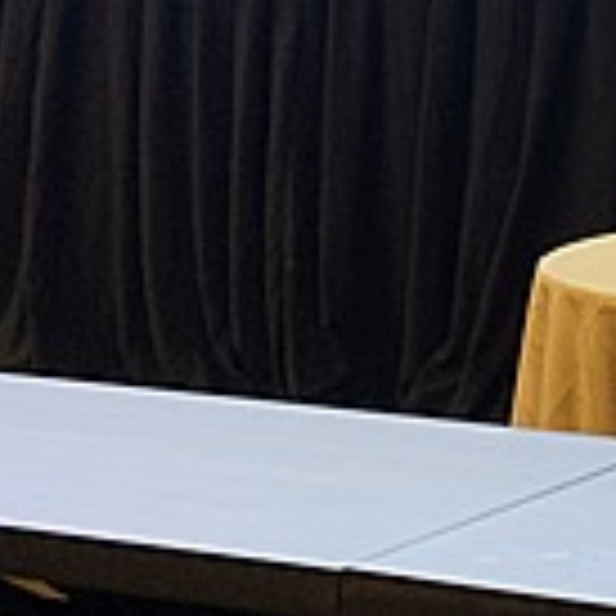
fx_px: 2154
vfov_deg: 15.7
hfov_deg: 13.9
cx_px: 1210
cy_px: -117
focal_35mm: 107
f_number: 1.8
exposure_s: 1/60
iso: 250
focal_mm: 4.25
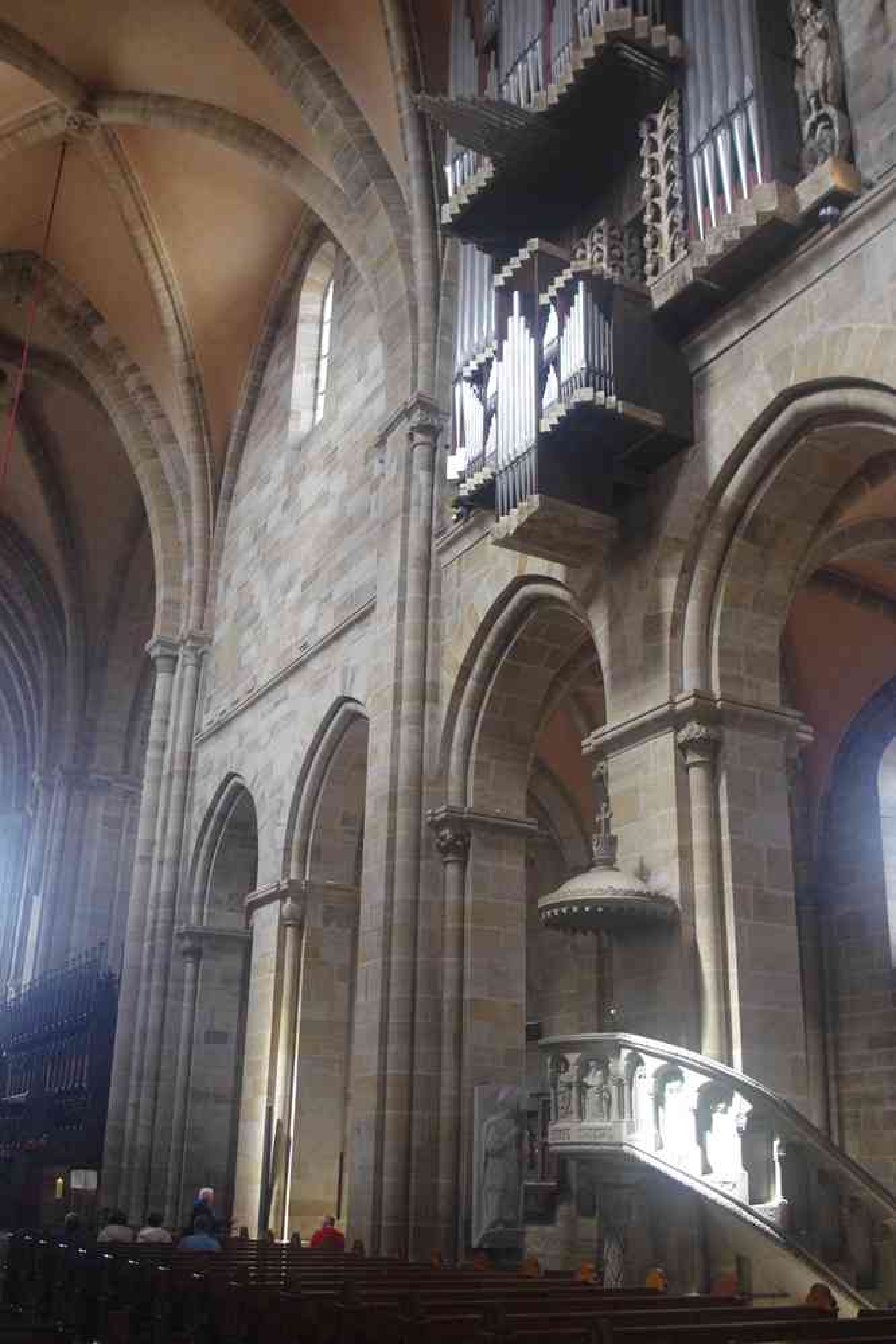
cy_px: 672
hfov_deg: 38.4
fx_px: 1288
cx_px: 448
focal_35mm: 34
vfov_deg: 55.1
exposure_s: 1/50
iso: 3200
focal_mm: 23
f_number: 5.6
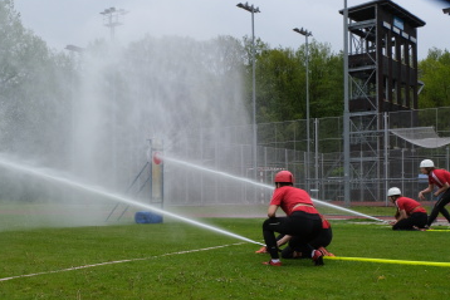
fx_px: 663
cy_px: 190
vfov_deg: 25.5
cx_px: 157
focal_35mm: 53
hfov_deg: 37.2
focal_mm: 25.4
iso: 800
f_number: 16
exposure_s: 1/250
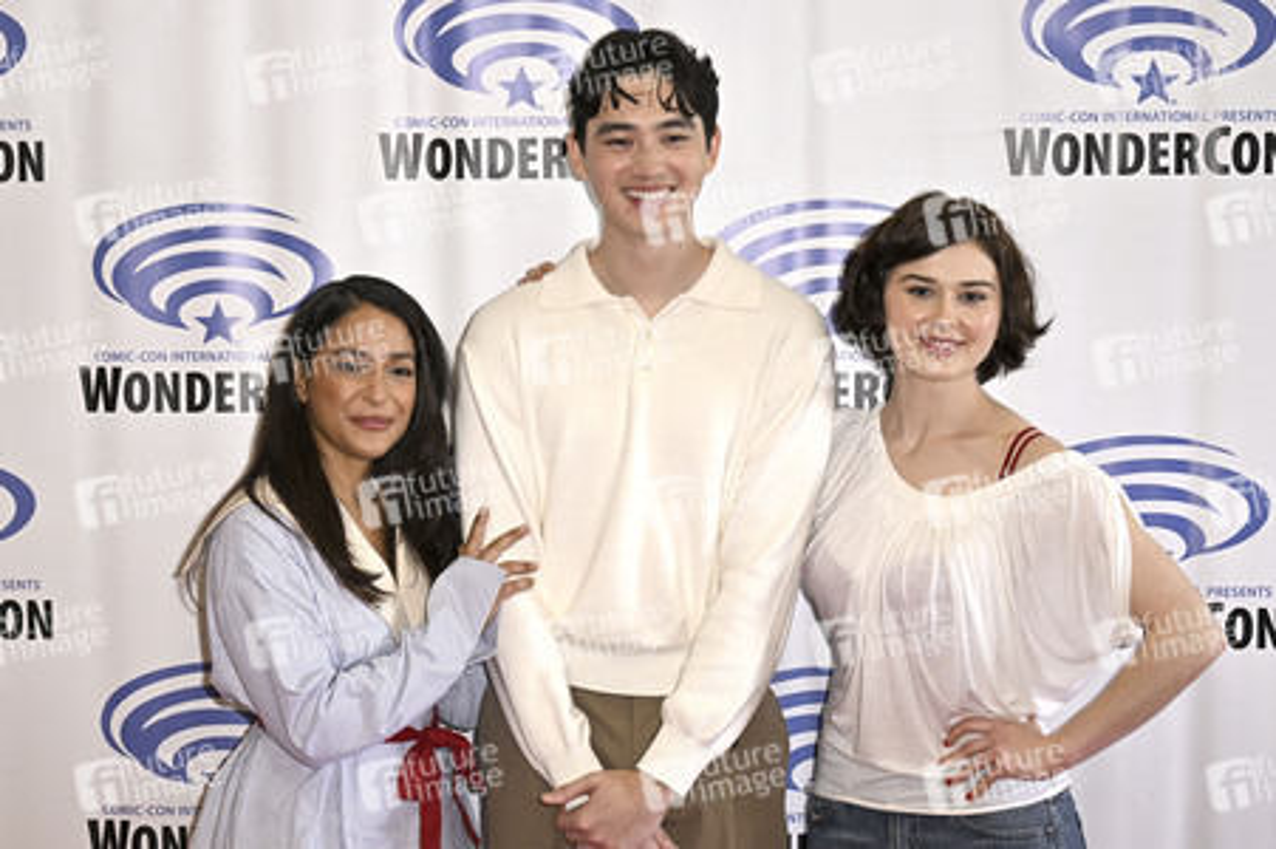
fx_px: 2125
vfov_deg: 22.6
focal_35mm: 60
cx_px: 638
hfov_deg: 33.4
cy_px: 424
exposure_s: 1/250
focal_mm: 60
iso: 1250
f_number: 5
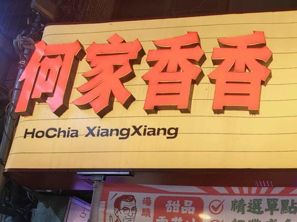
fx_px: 249
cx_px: 293
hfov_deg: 50.6
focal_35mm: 29
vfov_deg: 37.0
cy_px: 265
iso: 200
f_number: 1.8
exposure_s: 1/60
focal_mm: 2.03
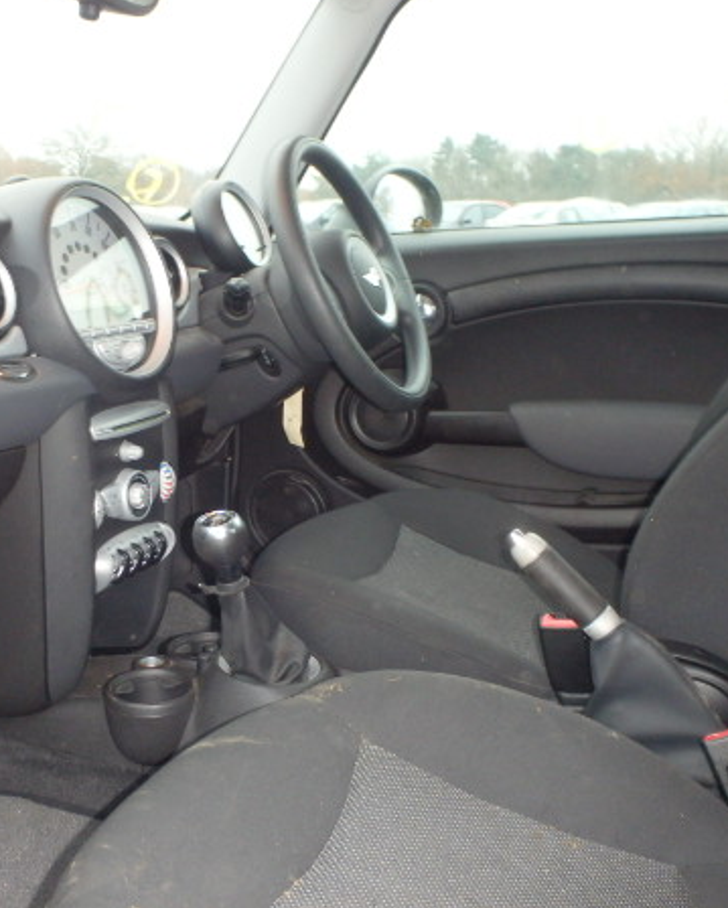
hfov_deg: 37.8
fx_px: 1049
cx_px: 237
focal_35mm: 39
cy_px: 456
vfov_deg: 46.8
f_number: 3.9
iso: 320
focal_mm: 5
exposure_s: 1/30
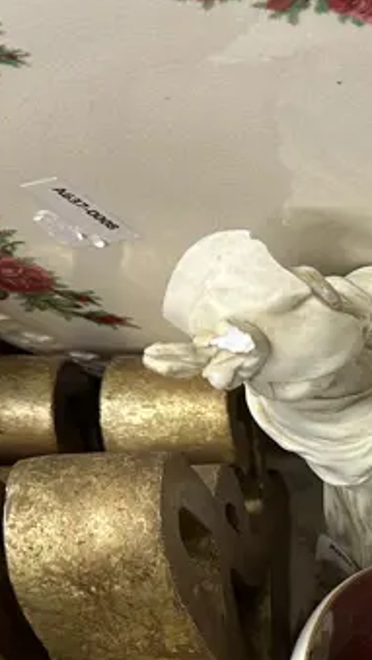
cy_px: 530
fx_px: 1384
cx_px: 610
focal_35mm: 79
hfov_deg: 14.0
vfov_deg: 26.3
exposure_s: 1/100
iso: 200
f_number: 1.78
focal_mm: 6.86
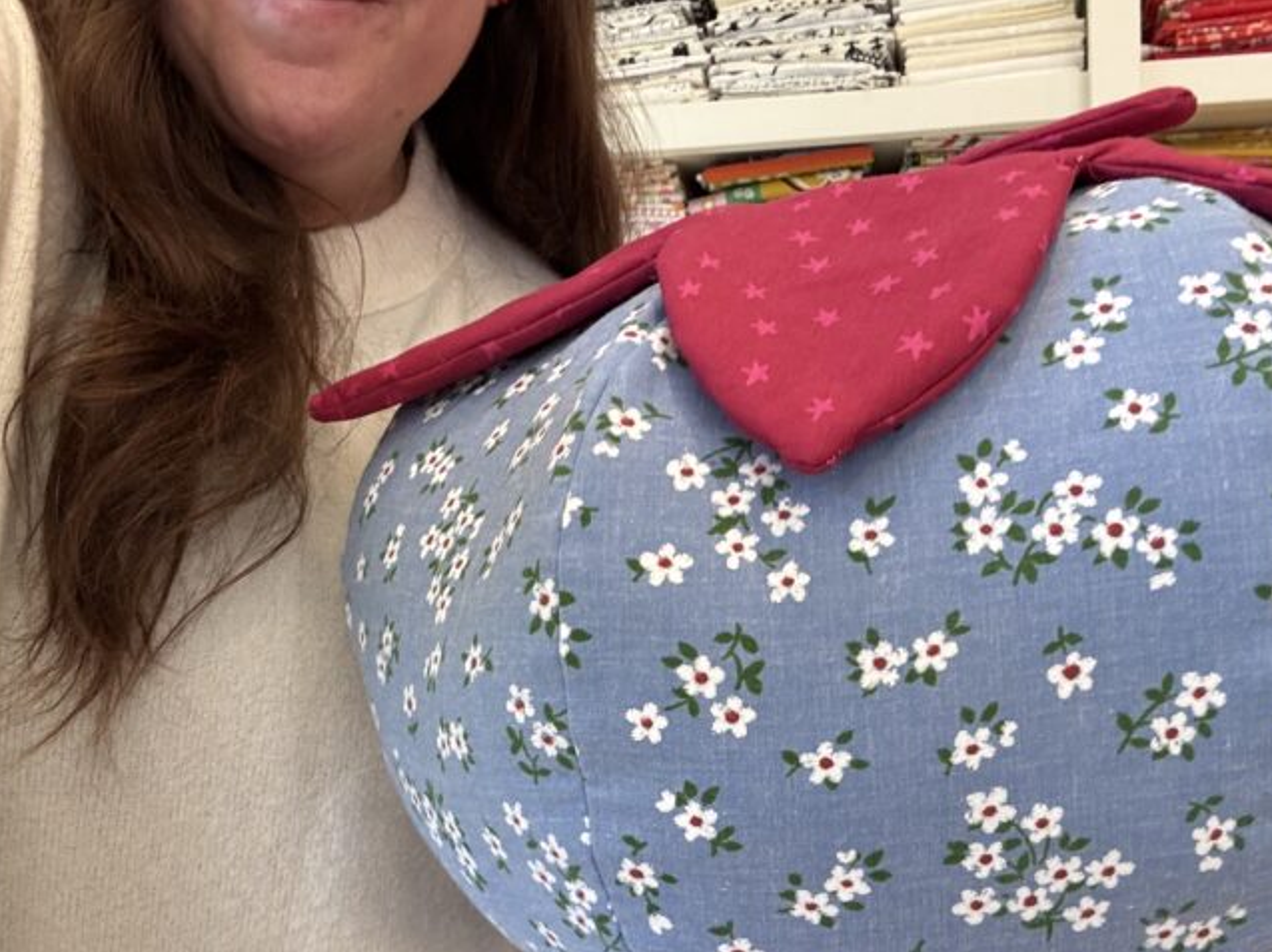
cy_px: 667
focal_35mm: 37
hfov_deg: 50.1
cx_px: 683
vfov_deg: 38.0
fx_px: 1359
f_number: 1.9
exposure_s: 1/60
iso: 125
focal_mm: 2.69
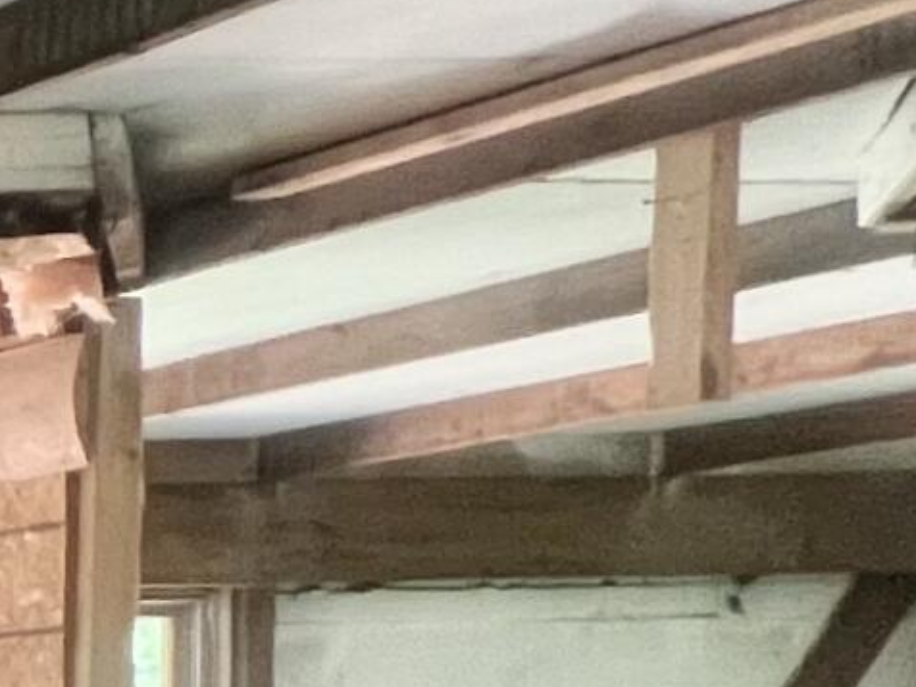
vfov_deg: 16.6
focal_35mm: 82
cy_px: 996
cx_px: -1949
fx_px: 2170
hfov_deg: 10.9
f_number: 1.8
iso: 250
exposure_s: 1/78
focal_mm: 1.57
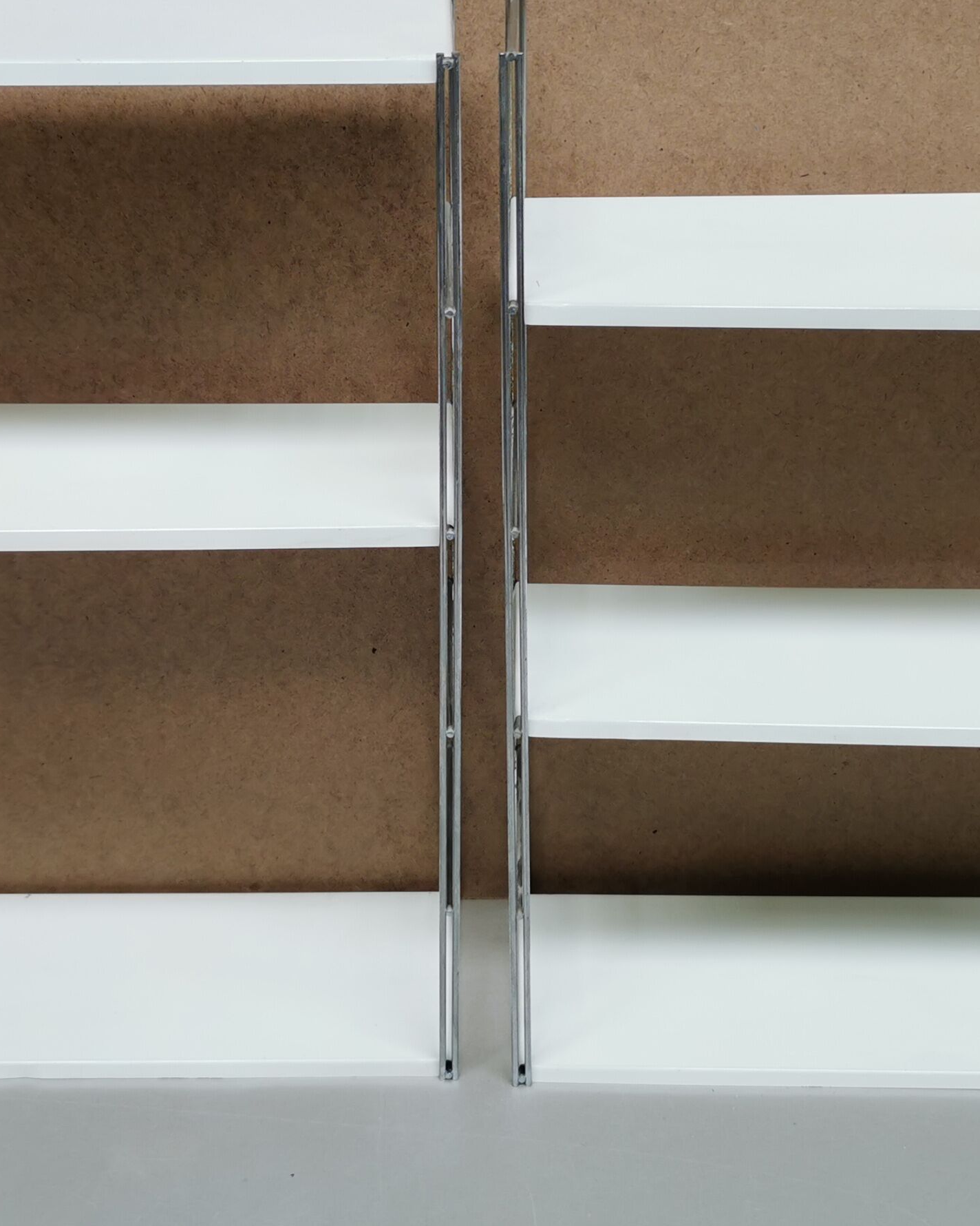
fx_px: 1958
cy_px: 577
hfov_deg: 28.1
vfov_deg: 34.7
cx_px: 465
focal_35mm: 54
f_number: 1.8
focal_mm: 5.58
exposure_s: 1/150
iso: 50
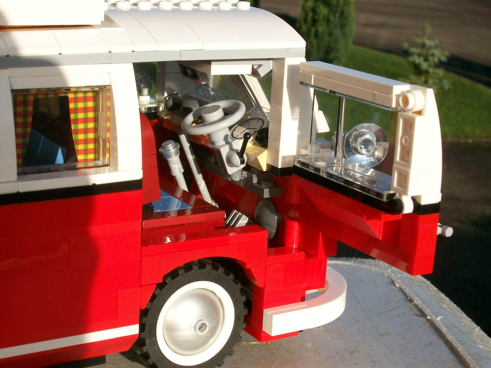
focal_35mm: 70
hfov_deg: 27.8
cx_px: 246
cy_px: 184
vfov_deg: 21.0
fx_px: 993
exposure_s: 1/473
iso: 80
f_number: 6.7
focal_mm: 11.6
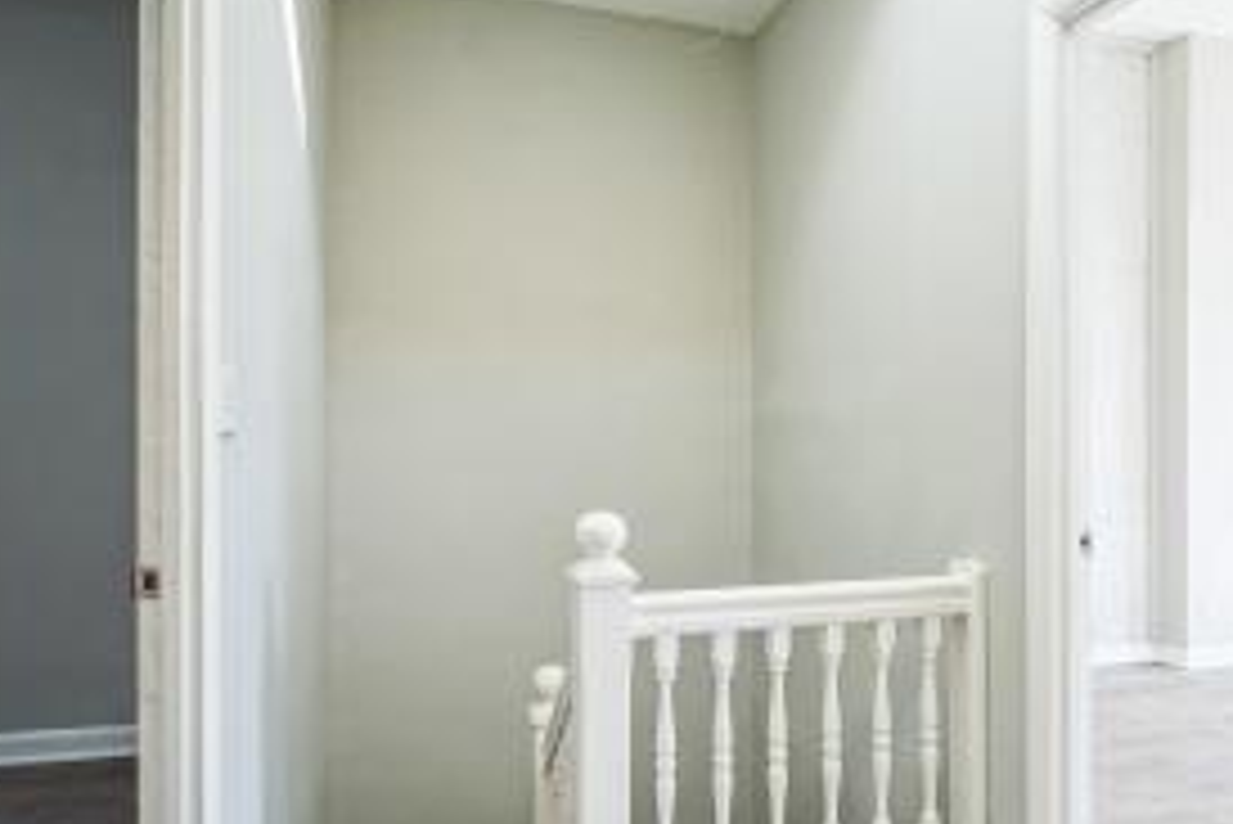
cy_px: 428
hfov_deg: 76.1
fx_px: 788
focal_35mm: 23
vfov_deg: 55.2
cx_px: 616
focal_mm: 14
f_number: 5.6
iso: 400
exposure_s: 1/60
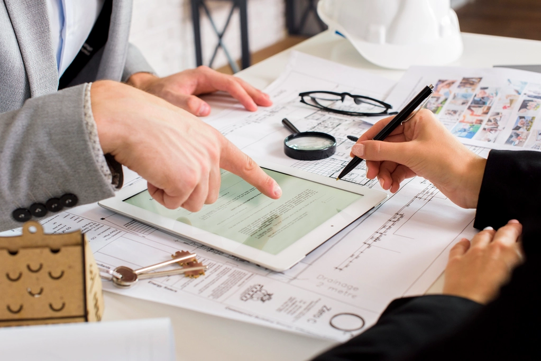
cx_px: 270
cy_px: 180
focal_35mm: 50
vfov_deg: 27.0
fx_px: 752
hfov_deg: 39.6
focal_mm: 50
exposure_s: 1/160
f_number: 5
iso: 320
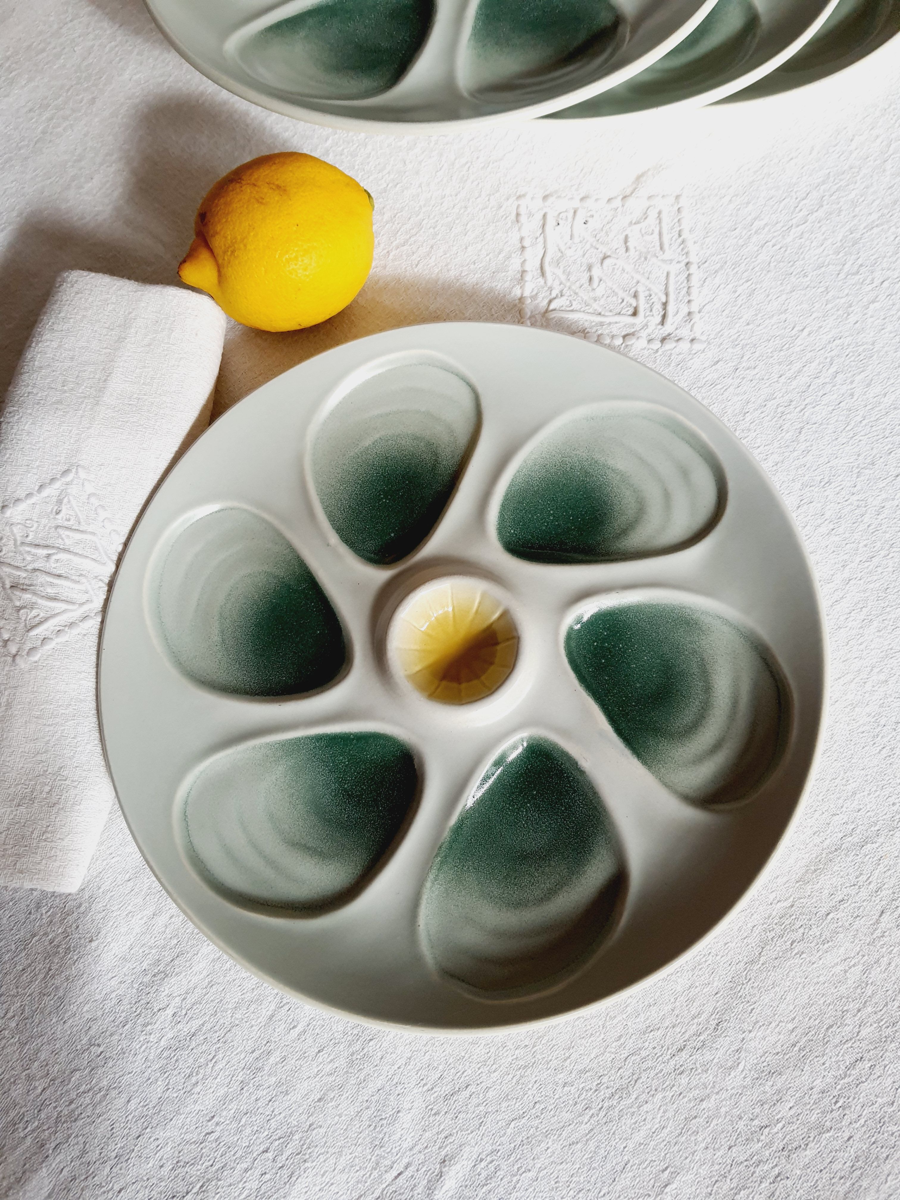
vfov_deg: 67.3
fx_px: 901
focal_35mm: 26
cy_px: 600
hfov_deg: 53.1
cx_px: 450
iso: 100
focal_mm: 4.32
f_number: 1.7
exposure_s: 1/120
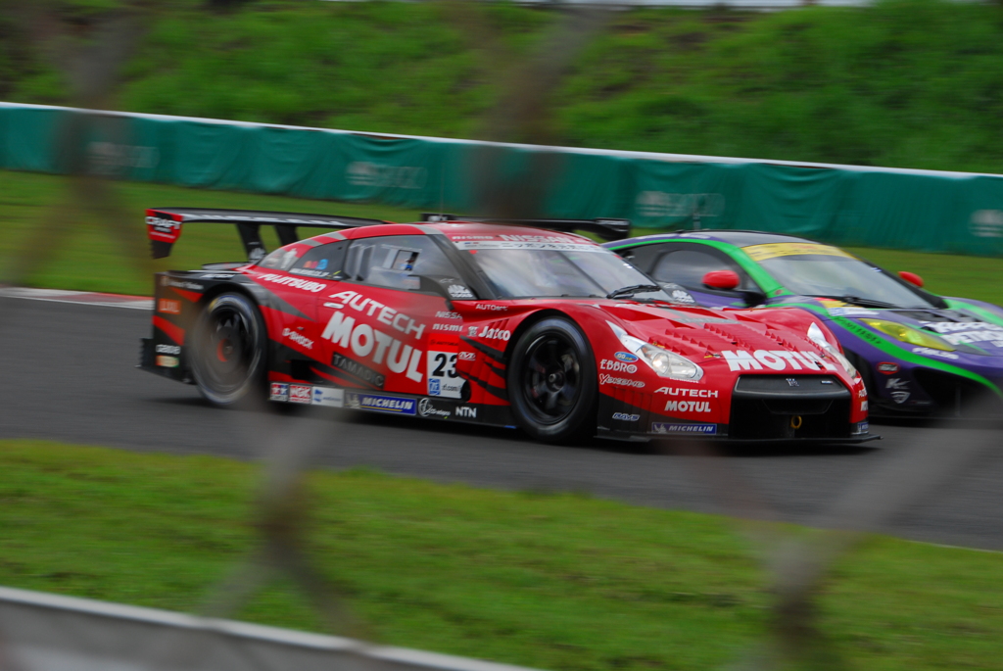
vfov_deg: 11.2
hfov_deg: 16.6
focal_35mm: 123
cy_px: 336
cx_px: 502
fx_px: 3430
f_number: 8
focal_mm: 82
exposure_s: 1/320
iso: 200
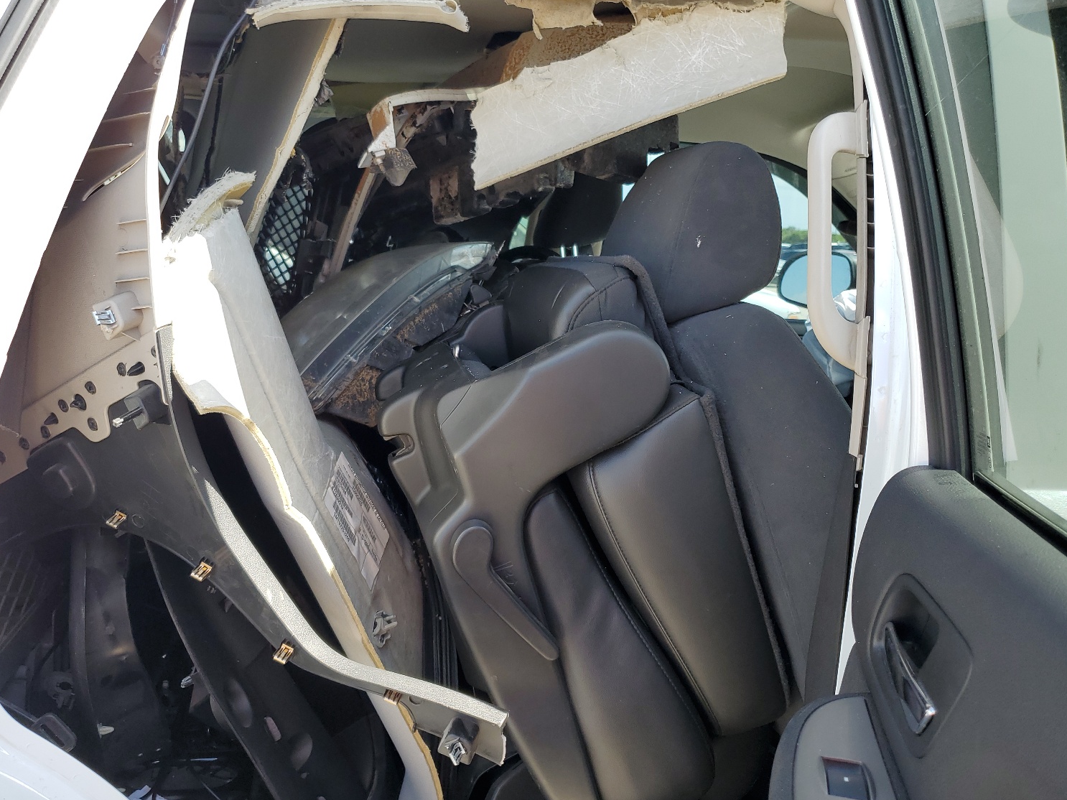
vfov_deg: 49.7
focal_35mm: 28
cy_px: 406
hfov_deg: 63.4
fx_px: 863
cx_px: 500
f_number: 1.5
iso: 50
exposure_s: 1/435
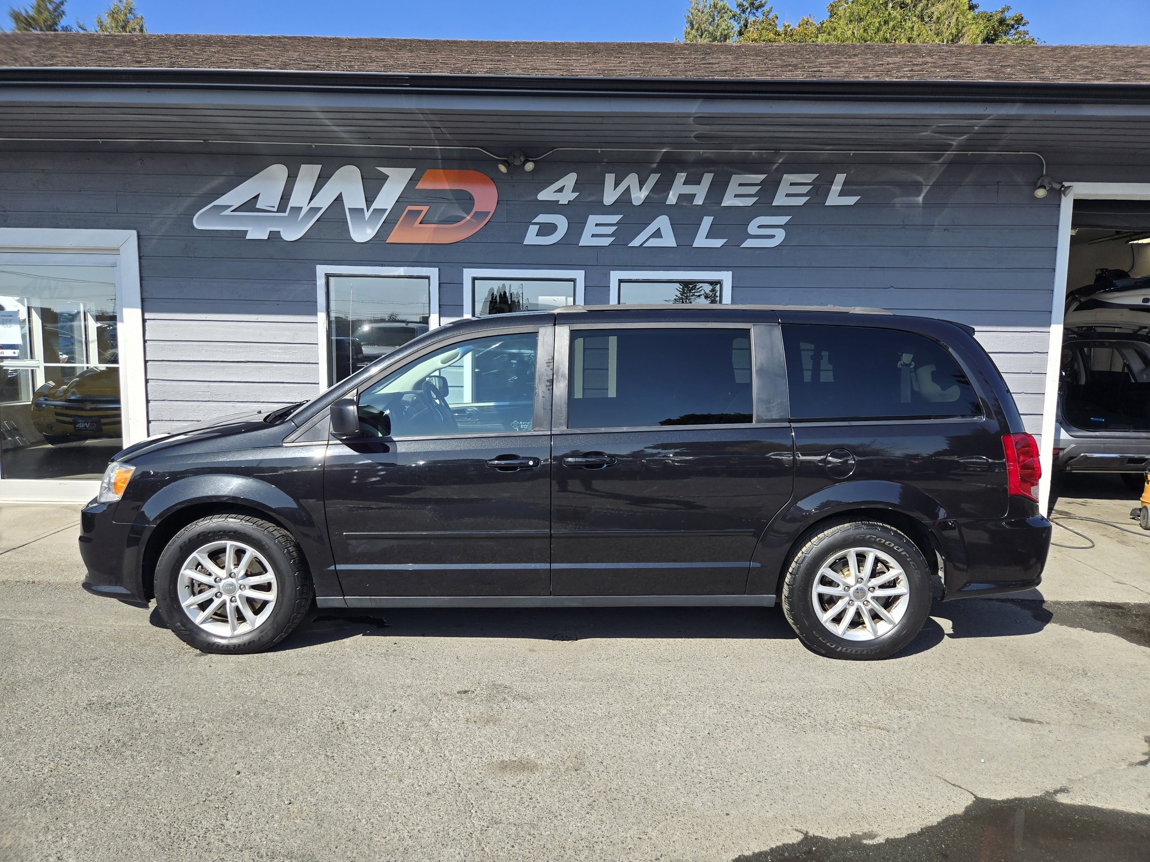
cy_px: 431
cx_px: 575
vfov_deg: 58.9
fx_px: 764
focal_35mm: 23
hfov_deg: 73.9
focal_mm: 5.4
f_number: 1.8
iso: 25
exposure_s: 1/924
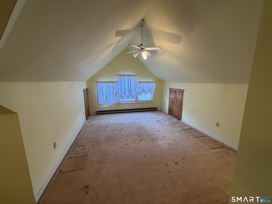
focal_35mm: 14
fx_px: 110
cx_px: 136
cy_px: 102
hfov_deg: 102.1
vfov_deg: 85.7
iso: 200
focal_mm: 2.22
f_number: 2.2
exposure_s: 1/60
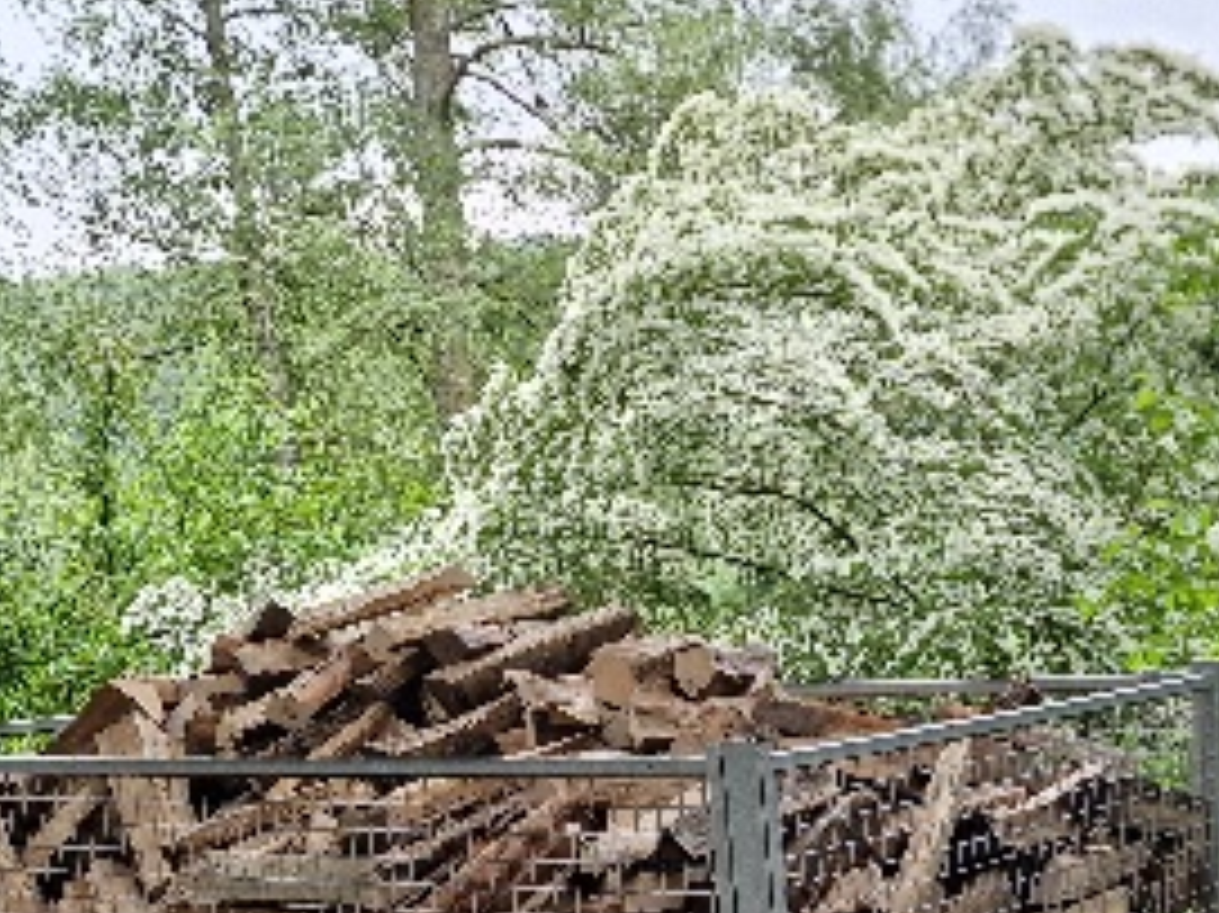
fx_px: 2394
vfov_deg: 19.9
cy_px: 1174
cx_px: 994
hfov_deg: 27.9
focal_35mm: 68
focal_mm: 6.4
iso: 64
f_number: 1.8
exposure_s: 1/182
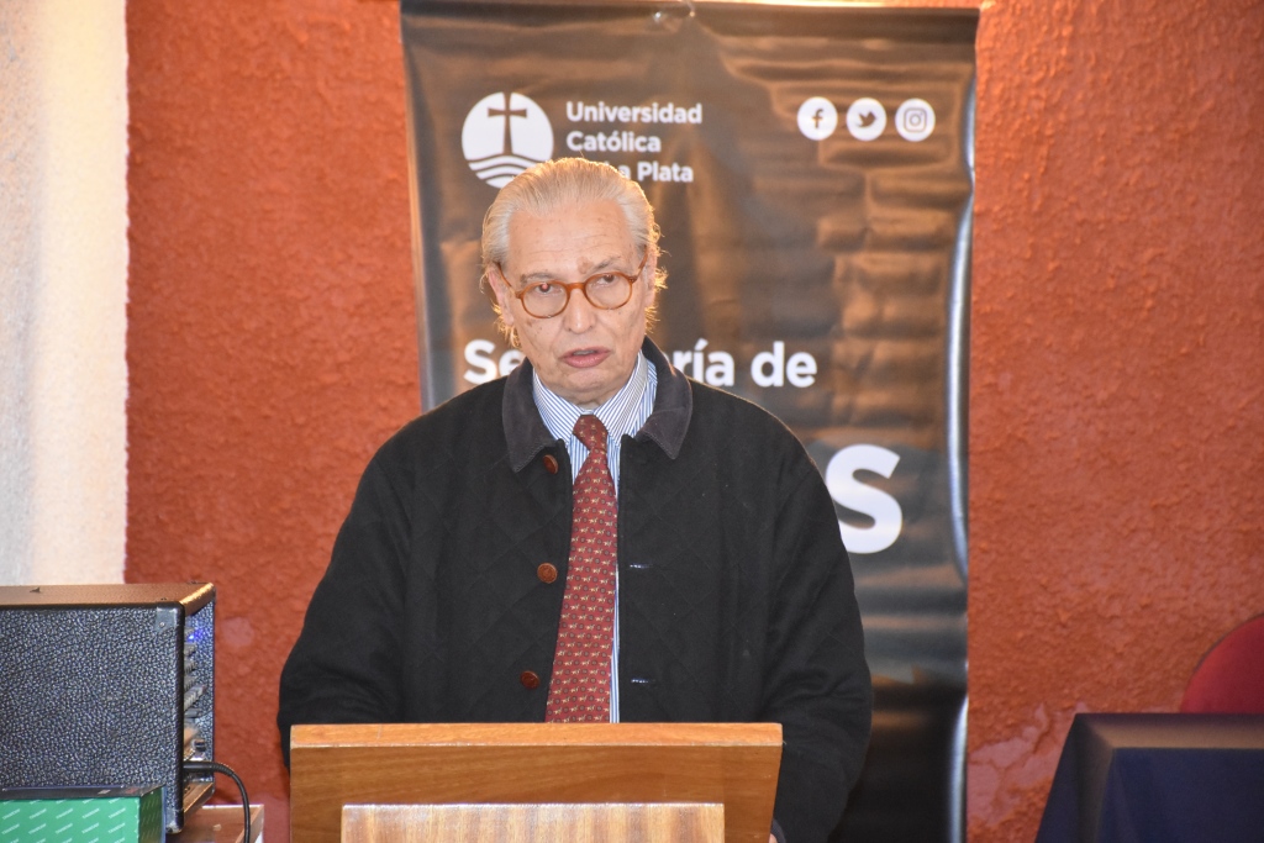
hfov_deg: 12.2
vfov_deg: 8.2
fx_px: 5899
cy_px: 422
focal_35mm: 168
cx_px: 632
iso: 5600
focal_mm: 112
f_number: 5.6
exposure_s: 1/60
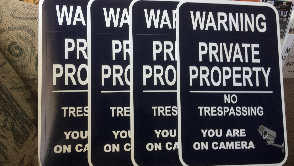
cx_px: 148
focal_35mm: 32
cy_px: 86
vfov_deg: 36.7
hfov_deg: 61.0
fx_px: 249
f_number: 2.2
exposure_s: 1/30
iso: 50
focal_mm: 4.15
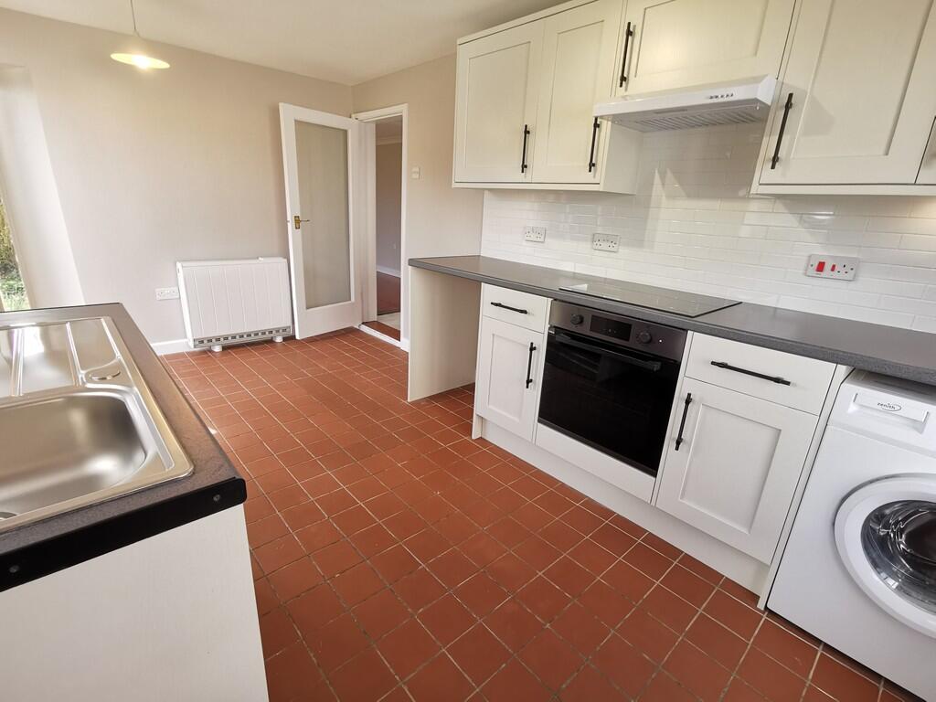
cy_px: 351
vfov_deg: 74.7
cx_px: 468
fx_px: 460
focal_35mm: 17
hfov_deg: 91.0
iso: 160
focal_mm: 2.26
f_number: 2.2
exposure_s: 1/100
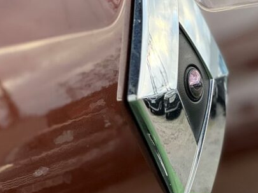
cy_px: 68
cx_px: 243
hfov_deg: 12.9
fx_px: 1133
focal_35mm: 152
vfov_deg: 9.8
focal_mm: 9
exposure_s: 1/121
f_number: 2.8
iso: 80
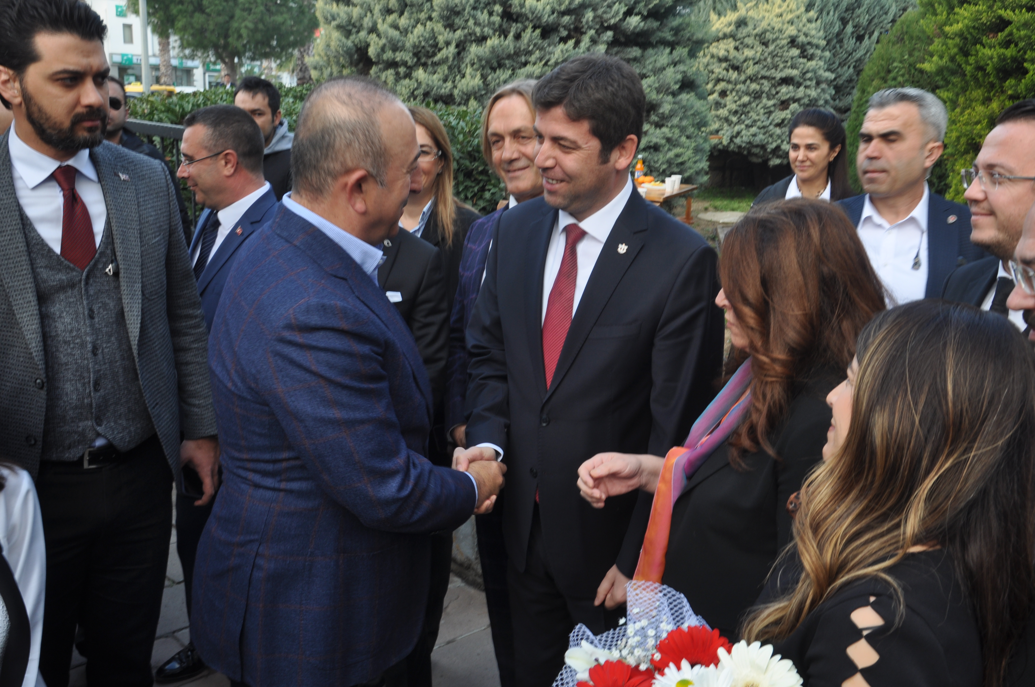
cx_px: 518
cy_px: 344
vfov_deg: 36.8
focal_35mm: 36
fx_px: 1034
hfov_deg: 53.2
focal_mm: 24
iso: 200
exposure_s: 1/50
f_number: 7.1
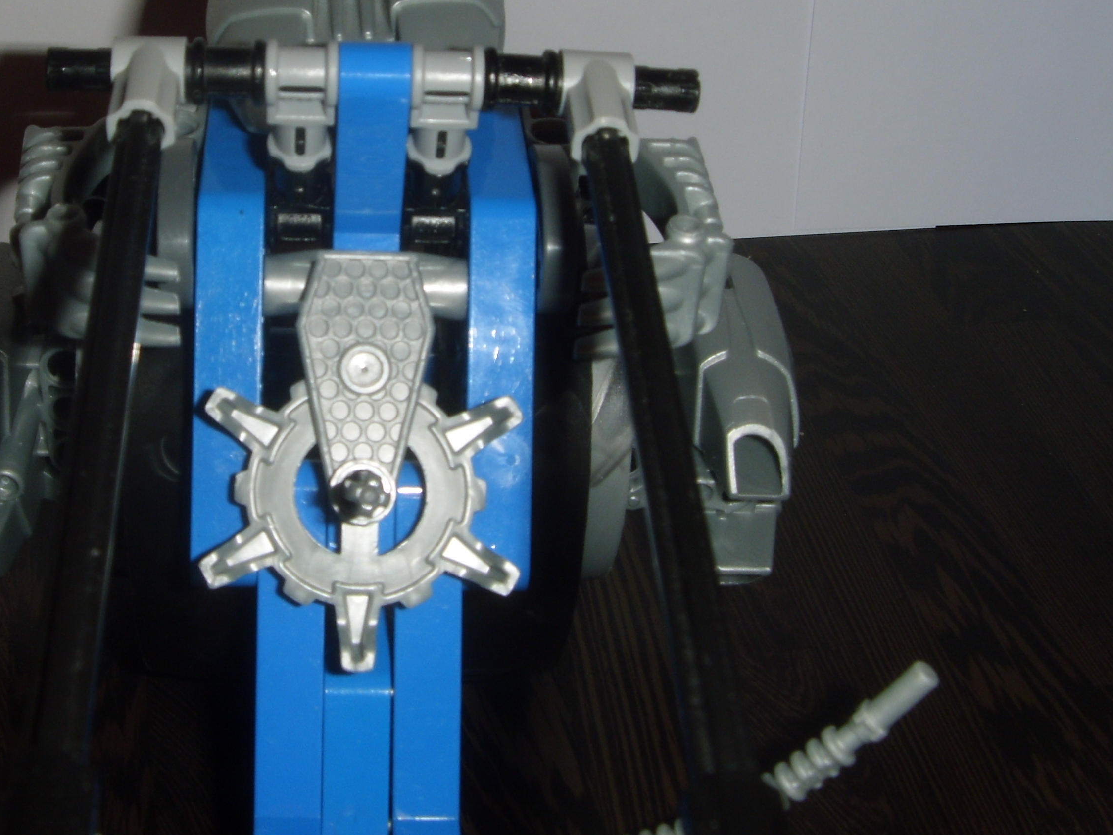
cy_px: 248
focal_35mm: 45
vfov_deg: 31.8
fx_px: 1447
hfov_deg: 41.4
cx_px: 354
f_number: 6.3
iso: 50
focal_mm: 6.3
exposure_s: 1/30
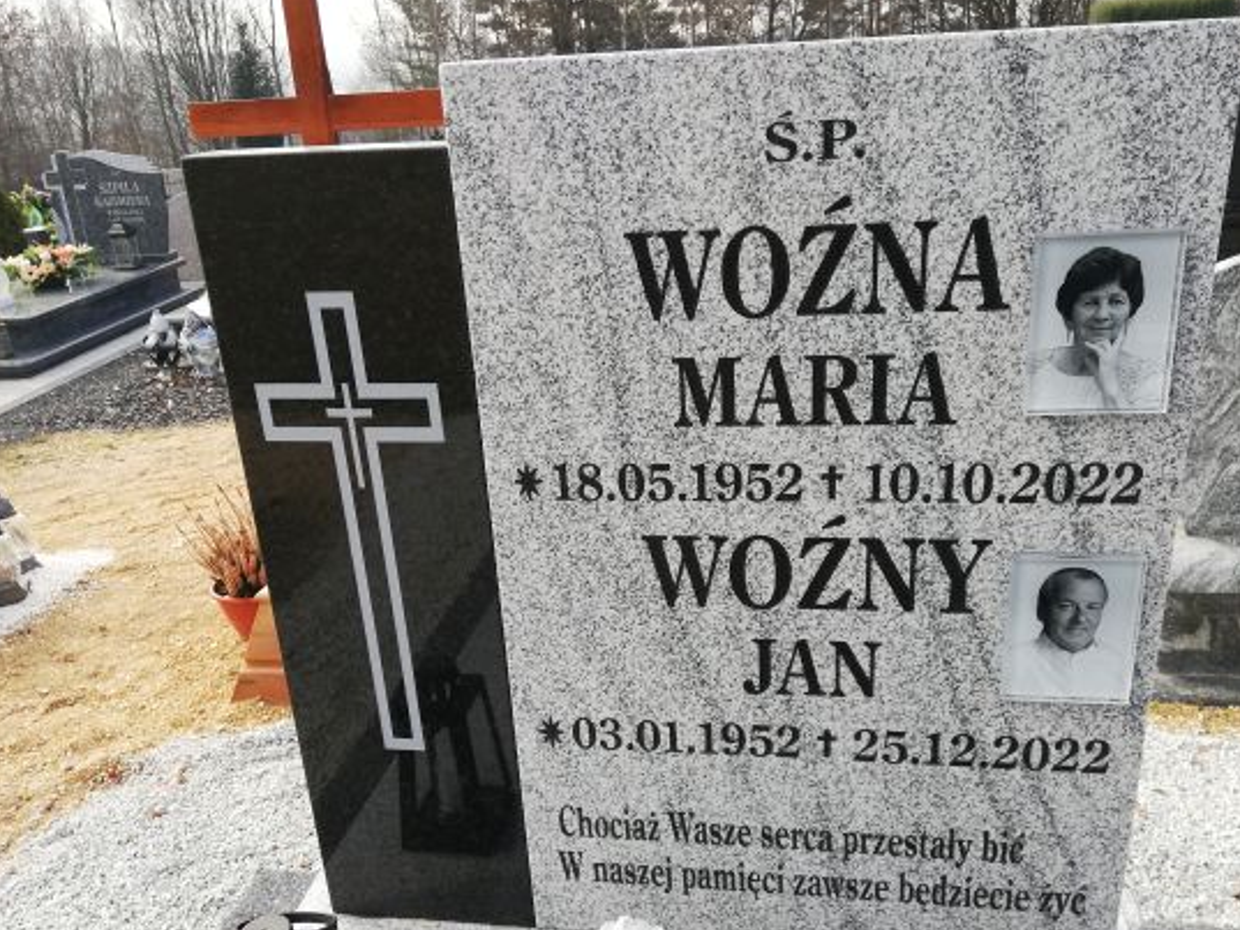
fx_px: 1111
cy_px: 524
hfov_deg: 58.3
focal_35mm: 31
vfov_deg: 45.4
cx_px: 642
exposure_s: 1/268
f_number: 2.2
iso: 50
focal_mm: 3.81
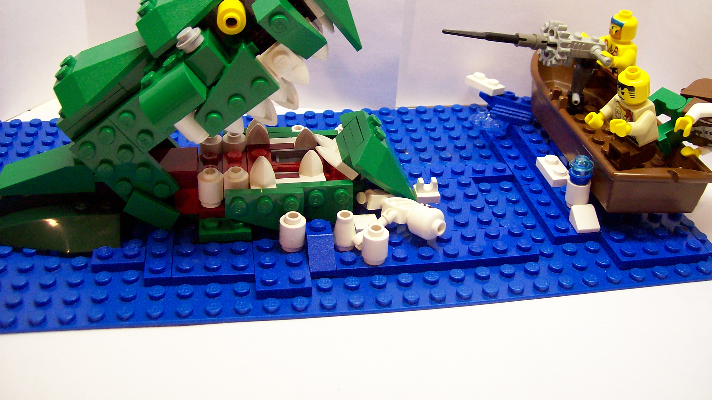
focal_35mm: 40
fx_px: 755
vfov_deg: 29.5
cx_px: 359
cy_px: 131
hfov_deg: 50.5
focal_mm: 6
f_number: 2.7
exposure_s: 1/32
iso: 120
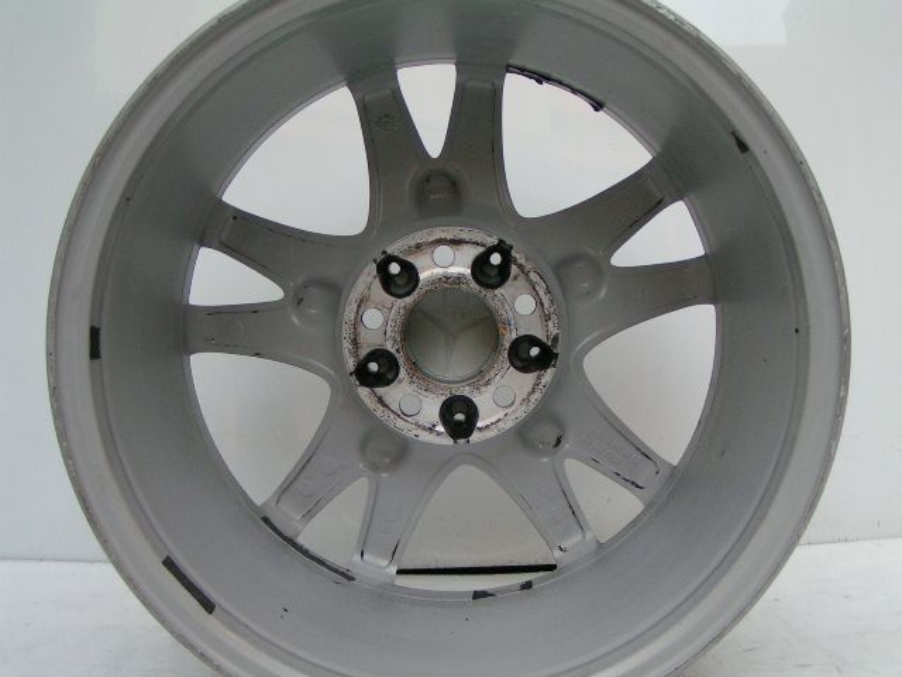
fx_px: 1225
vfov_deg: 30.9
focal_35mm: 47
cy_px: 338
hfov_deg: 40.4
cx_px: 451
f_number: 2.8
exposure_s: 1/50
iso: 125
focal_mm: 7.3
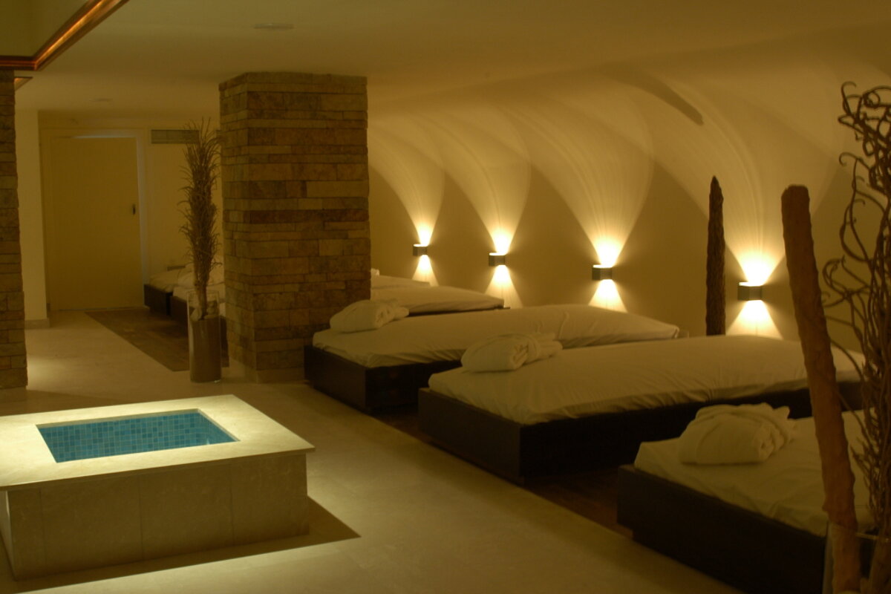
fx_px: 891
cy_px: 297
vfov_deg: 36.9
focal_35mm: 36
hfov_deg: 53.1
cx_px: 446
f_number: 9.5
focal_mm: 24
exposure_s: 1.5
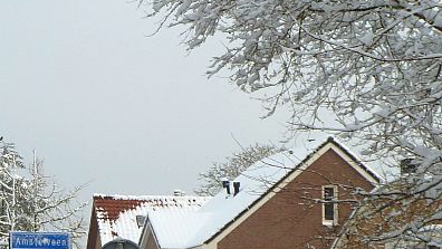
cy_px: 200
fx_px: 1817
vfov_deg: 7.8
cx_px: -80
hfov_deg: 13.5
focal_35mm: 155
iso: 80
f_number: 3.9
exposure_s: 1/320
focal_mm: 9.1
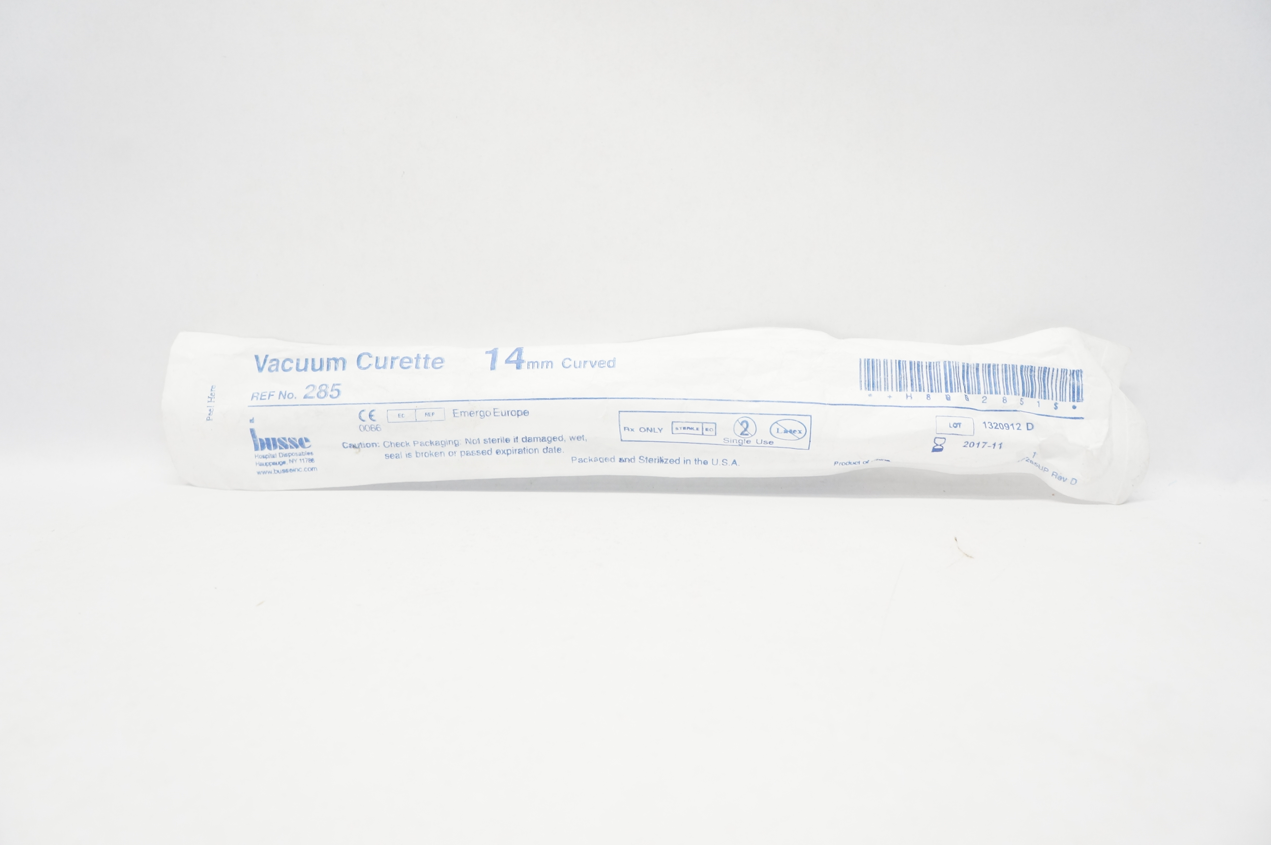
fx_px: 952
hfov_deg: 67.4
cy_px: 422
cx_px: 636
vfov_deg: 47.8
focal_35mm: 27
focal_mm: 18
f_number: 7.1
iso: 800
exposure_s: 1/50
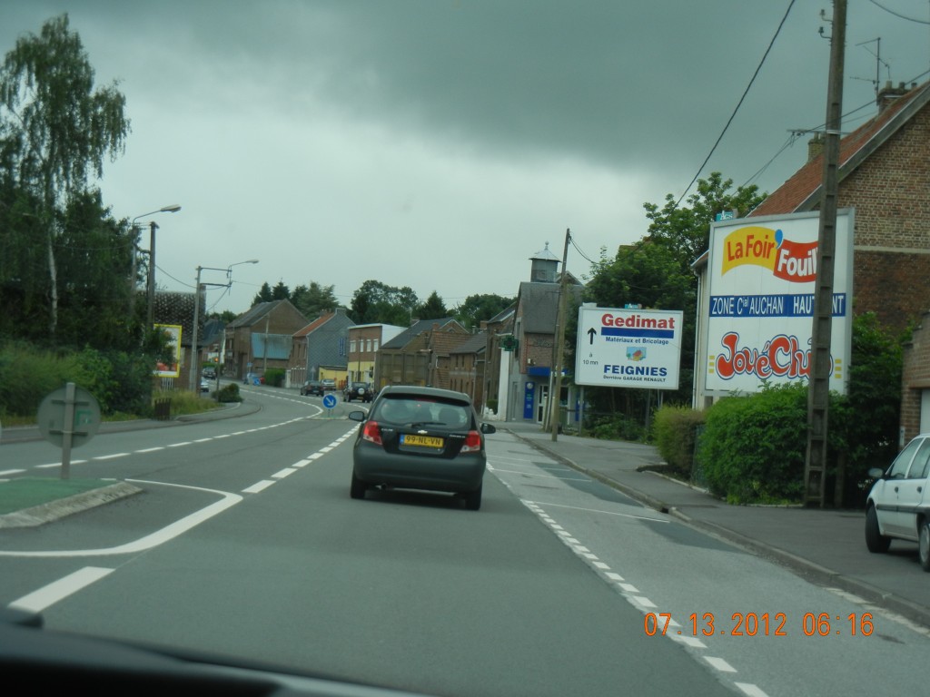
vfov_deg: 21.6
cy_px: 348
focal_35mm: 68
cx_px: 465
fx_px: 1827
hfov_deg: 28.6
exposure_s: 1/672
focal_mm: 12.2
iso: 160
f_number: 4.1
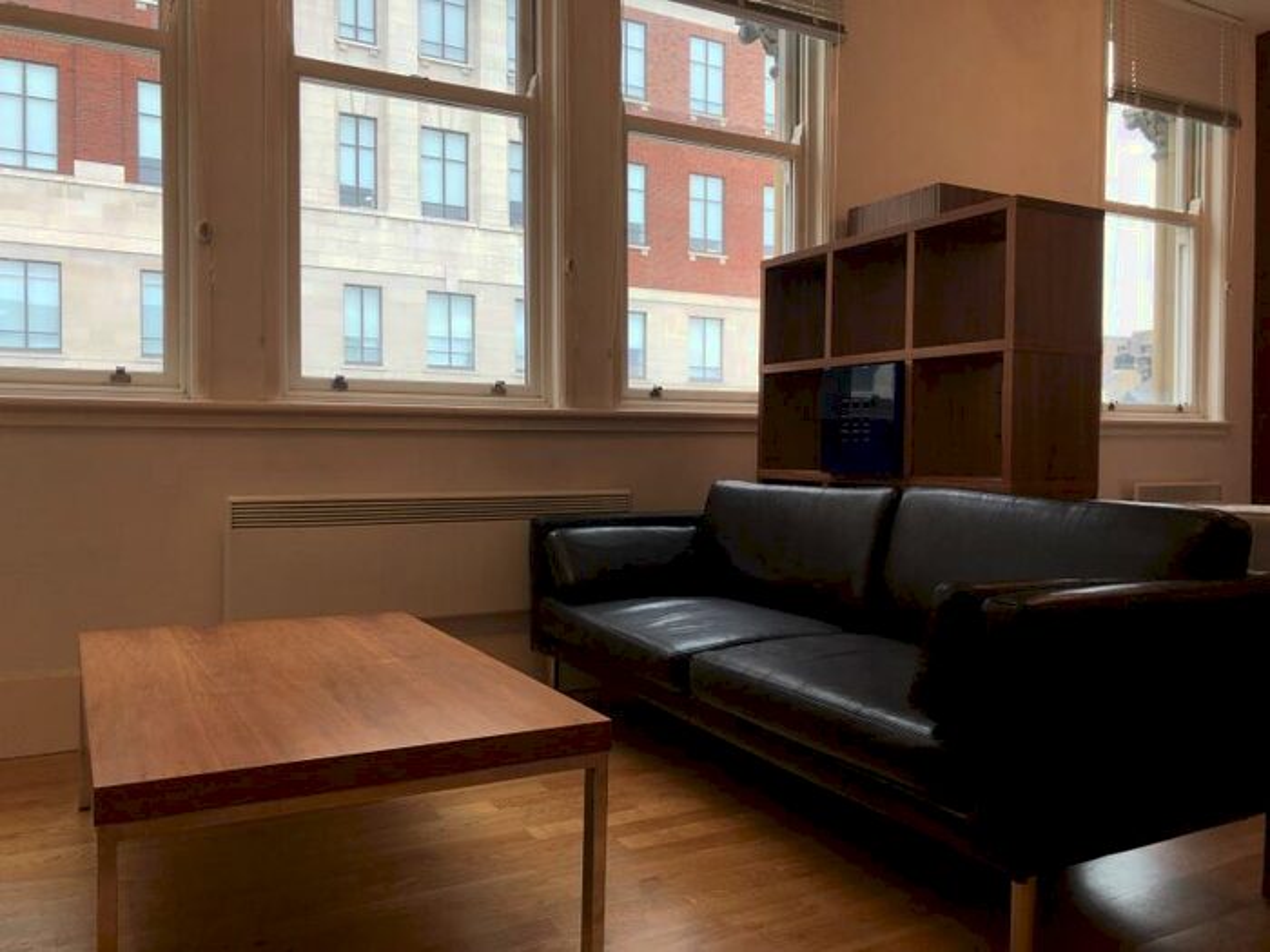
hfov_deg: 63.4
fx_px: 1027
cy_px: 476
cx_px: 635
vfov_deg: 49.7
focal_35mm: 28
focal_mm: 4
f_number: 1.8
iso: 20
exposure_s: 1/115
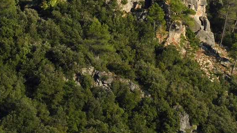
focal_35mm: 516
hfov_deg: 4.2
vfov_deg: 2.3
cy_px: -176
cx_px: 36
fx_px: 3241
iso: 200
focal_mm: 175
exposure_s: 1/250
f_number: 11
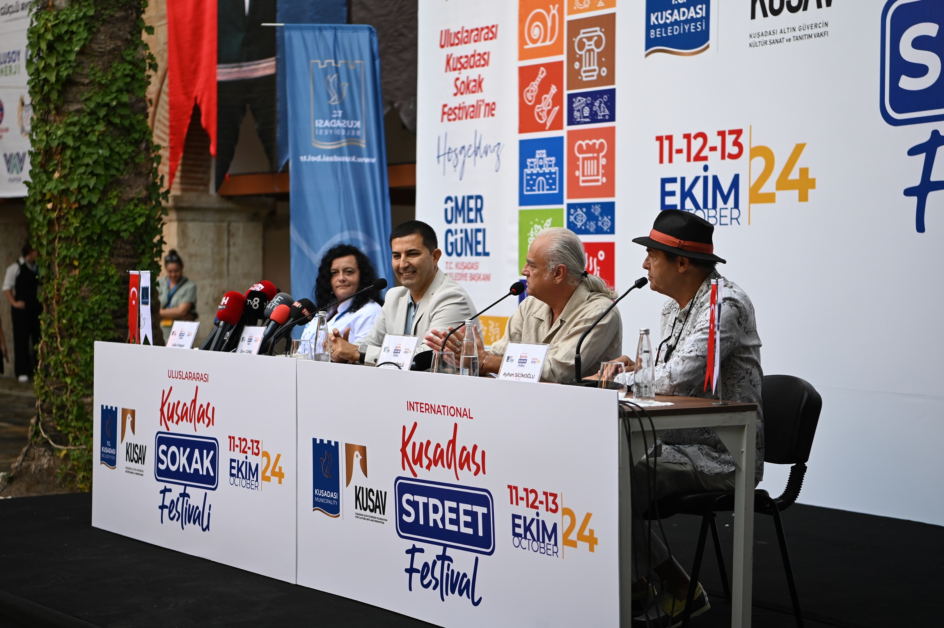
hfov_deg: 28.9
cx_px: 472
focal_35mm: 70
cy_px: 314
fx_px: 1834
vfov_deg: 19.4
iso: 640
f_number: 2.8
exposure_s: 1/640
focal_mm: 70
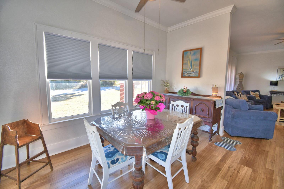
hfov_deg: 100.4
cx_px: 142
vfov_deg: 77.3
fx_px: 118
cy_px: 94
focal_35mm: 15
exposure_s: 1/60
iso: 140
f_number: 4.5
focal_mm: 10
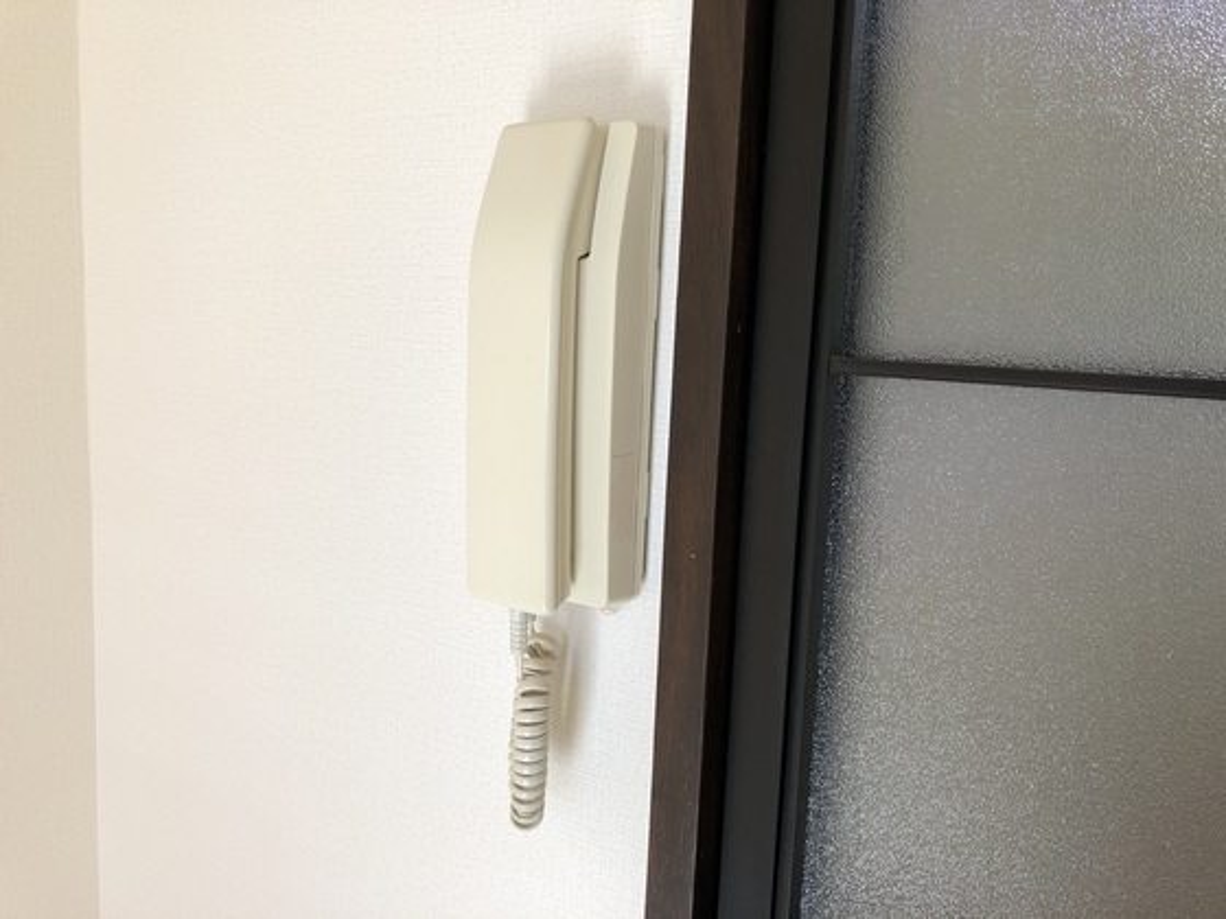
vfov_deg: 49.7
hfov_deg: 63.4
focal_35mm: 28
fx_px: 992
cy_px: 460
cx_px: 613
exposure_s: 1/197
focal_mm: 3.99
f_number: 1.8
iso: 20
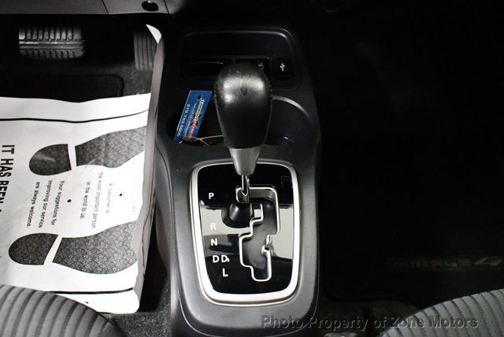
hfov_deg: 53.1
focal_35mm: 36
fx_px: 504
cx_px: 252
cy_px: 168
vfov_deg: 36.9
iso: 9000
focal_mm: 18
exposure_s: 1/60
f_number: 3.5
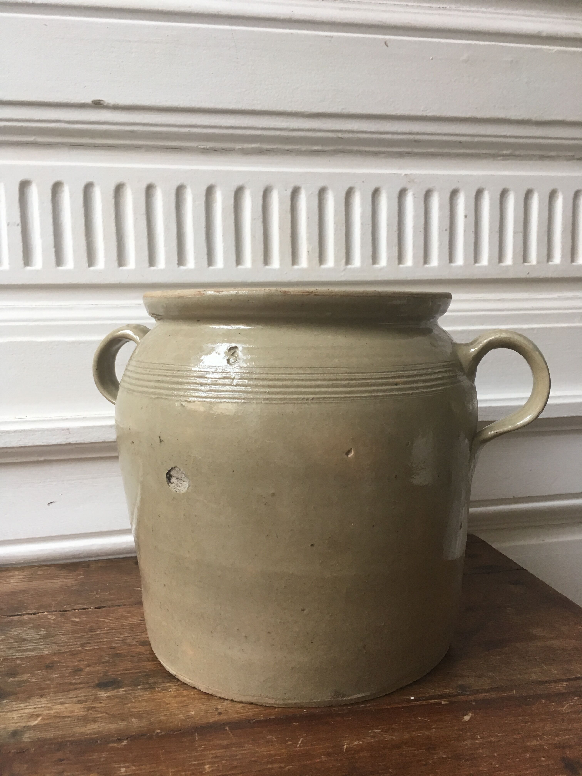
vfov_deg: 61.7
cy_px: 388
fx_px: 650
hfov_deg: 48.2
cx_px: 291
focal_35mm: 29
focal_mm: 4.15
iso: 50
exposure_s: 1/33
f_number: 2.2
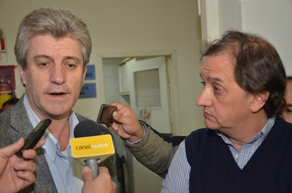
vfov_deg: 23.7
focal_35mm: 57
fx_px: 461
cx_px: 146
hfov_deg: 35.1
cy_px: 96
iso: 800
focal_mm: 38
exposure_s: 1/60
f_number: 4.5
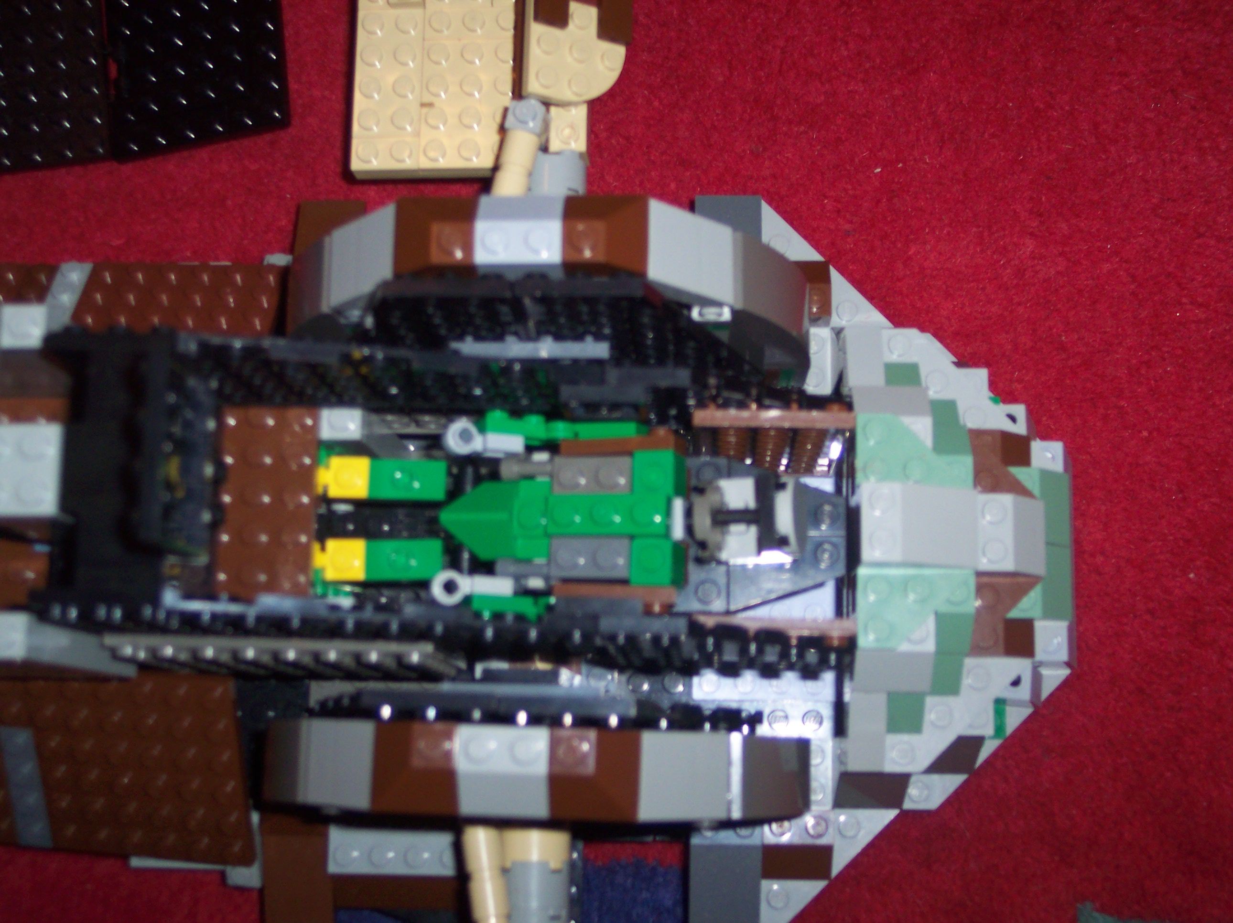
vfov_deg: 28.5
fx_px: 1816
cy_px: 462
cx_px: 616
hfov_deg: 37.5
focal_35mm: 51
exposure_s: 1/30
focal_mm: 10.7
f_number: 3.4
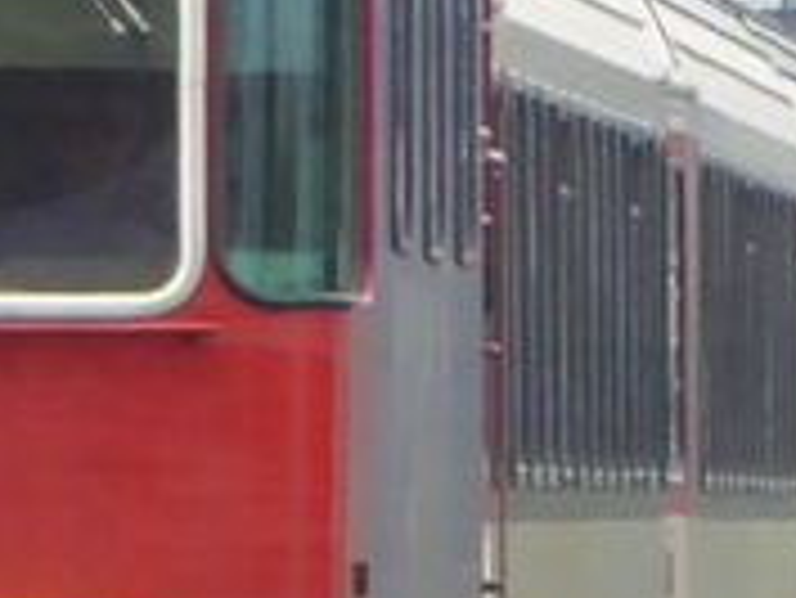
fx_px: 60058
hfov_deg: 0.8
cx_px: -261
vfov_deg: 0.6
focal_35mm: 2610
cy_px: 166
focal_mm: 62.1
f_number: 6
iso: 320
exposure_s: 1/80
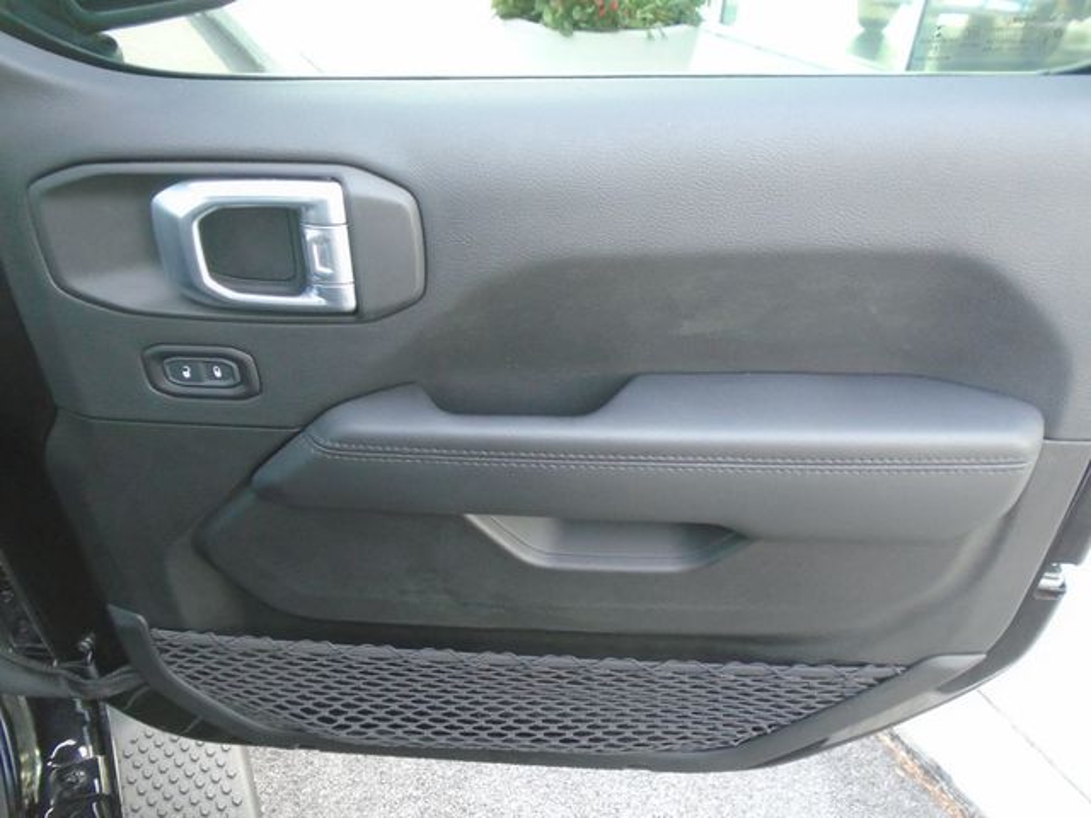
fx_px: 819
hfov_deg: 67.3
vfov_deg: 53.1
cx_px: 546
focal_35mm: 26
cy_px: 409
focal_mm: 4.6
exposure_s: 1/30
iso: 250
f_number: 3.2
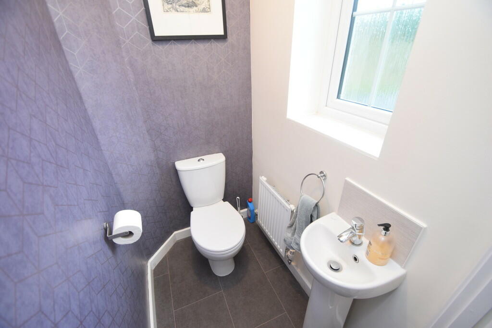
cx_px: 246
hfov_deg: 100.4
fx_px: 205
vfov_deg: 77.3
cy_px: 164
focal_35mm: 15
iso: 800
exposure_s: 1/60
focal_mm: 10
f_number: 3.5
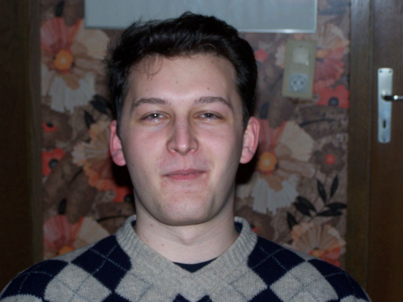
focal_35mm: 105
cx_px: 202
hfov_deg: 18.7
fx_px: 1222
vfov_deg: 14.1
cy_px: 151
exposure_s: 1/100
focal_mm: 17.5
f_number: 3.2
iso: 140
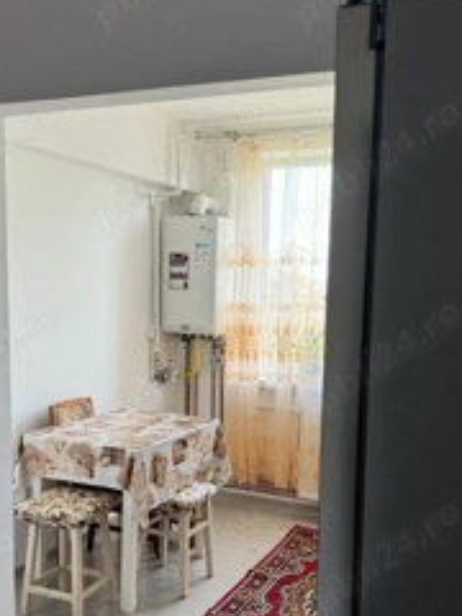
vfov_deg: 46.3
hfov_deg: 36.0
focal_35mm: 40
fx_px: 712
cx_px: 228
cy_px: 395
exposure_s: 1/100
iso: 125
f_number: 1.78
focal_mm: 6.76
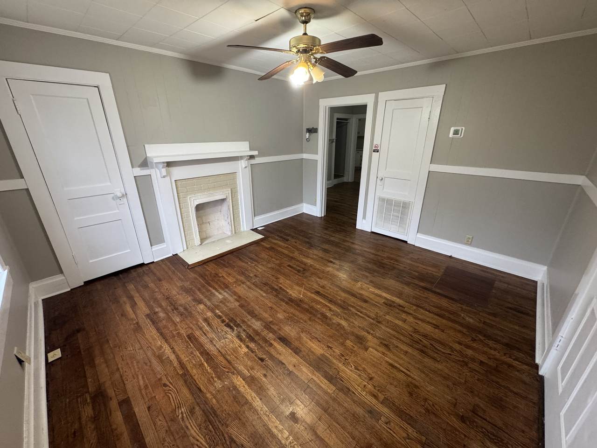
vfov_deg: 85.7
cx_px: 298
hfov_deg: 102.1
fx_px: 241
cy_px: 224
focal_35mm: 14
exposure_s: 1/60
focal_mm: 2.22
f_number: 2.2
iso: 250
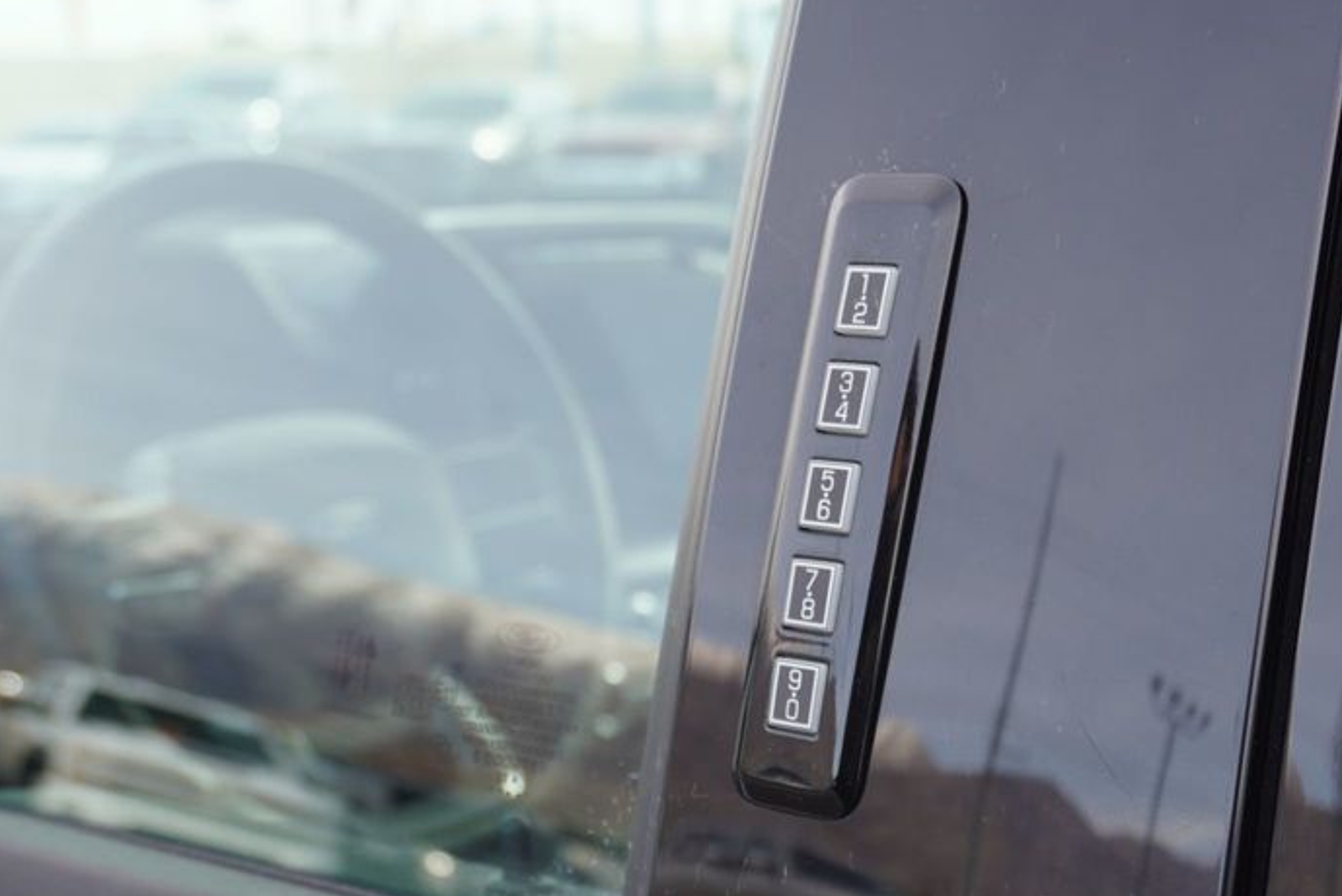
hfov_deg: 35.7
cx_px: 802
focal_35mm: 56
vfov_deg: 24.3
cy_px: 526
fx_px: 2079
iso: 100
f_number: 5
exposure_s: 1/60
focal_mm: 25
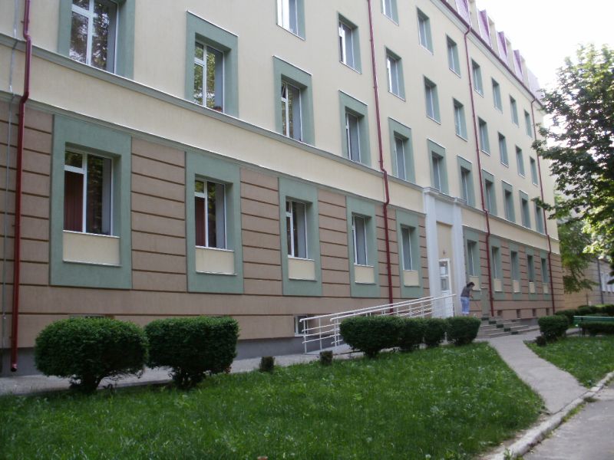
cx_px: 307
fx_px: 639
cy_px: 230
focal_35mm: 36
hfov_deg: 51.4
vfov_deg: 39.7
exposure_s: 1/125
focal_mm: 6.3
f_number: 3.5
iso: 100
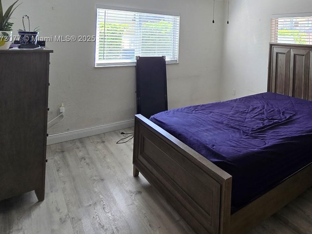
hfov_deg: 62.6
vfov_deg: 52.3
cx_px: 268
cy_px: 39
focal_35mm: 24
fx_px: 216
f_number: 2.2
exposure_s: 1/60
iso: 160
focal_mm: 2.2
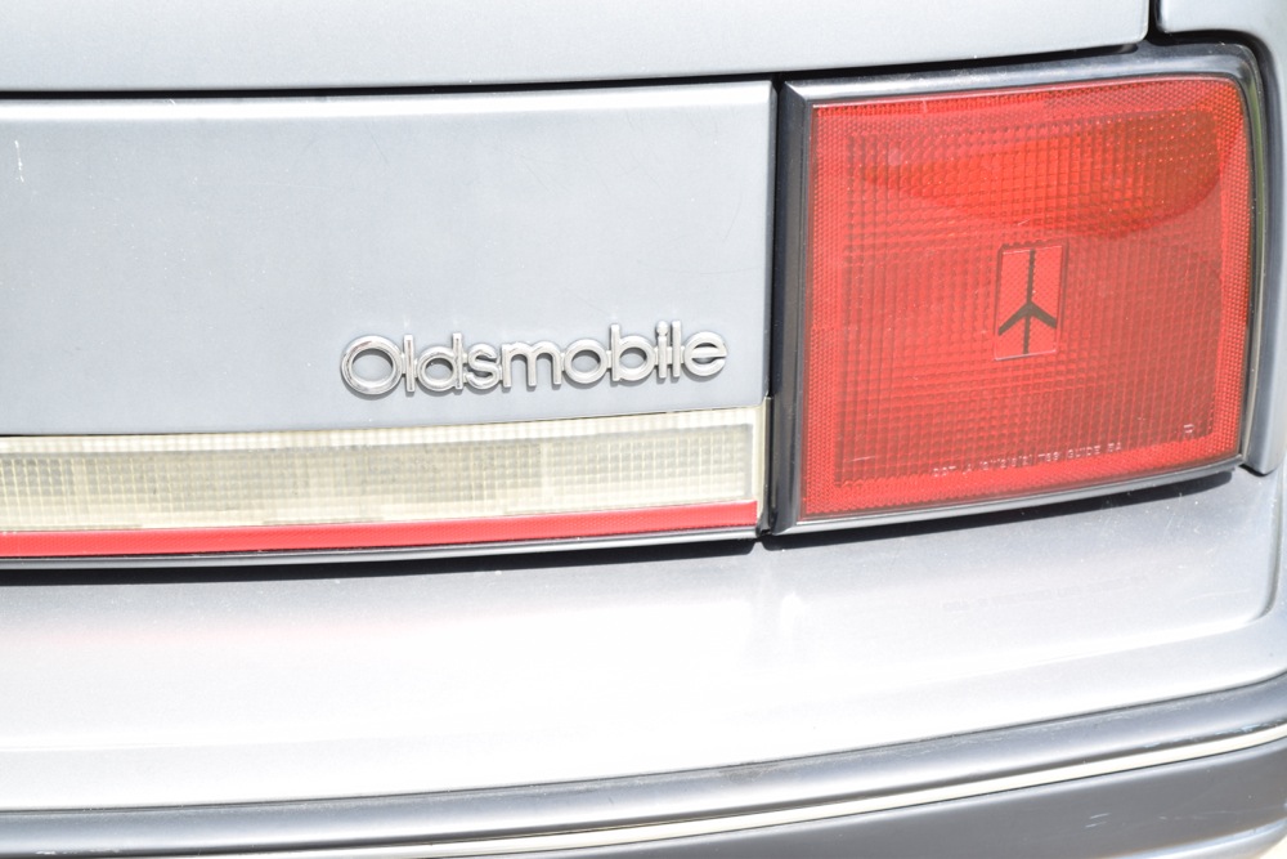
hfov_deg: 24.6
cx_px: 644
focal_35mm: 82
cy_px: 430
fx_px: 2950
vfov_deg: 16.6
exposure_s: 1/100
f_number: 5.6
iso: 100
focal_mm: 55
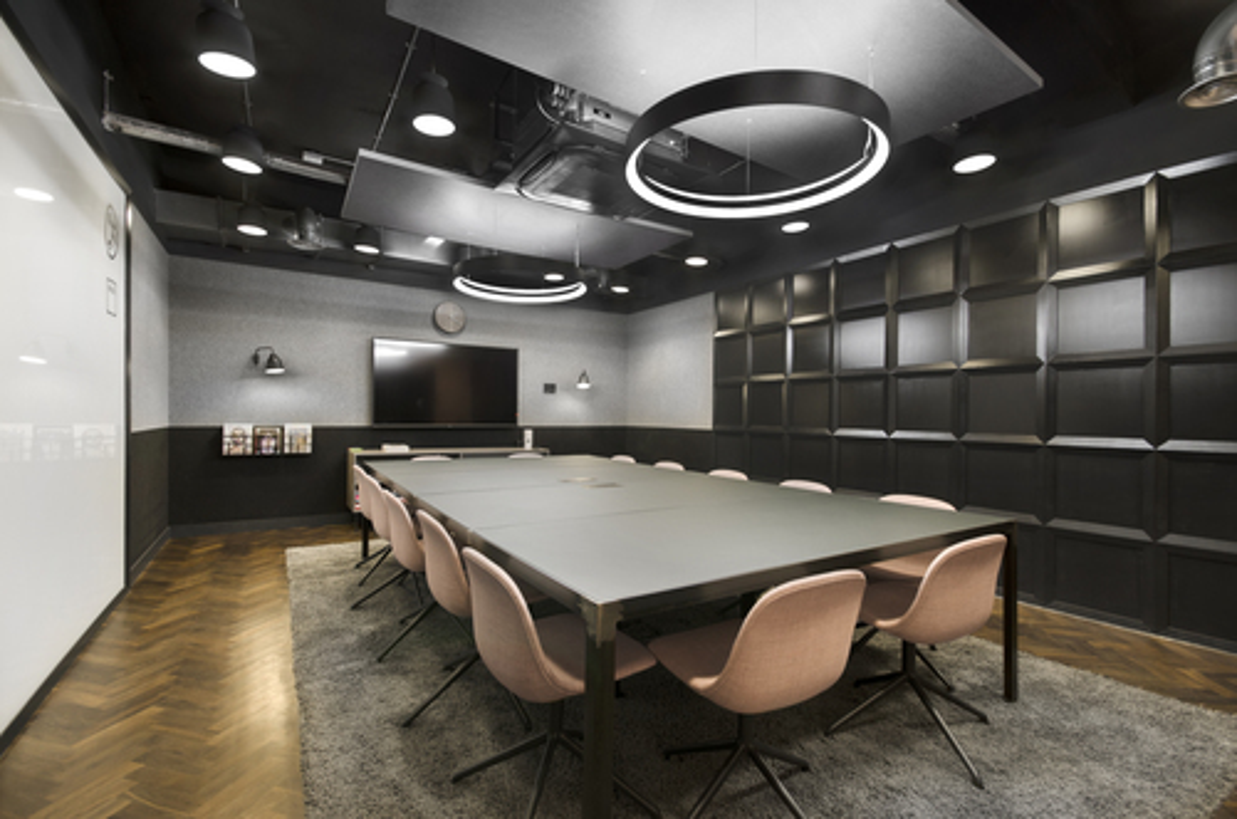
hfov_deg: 100.5
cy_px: 410
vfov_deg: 77.1
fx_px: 514
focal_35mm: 15
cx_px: 618
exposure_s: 1/3
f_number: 8
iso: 100
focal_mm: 10
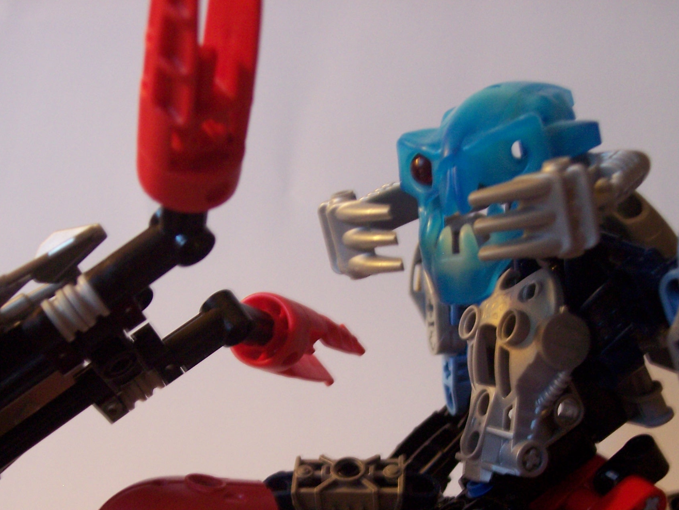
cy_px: 342
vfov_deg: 27.4
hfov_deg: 36.1
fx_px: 1040
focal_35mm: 53
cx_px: 318
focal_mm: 8
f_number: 3.4
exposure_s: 1/8
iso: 200
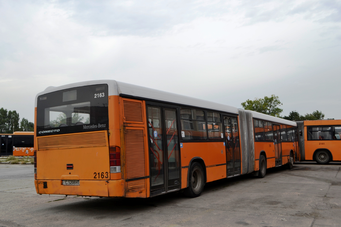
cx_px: 170
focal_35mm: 36
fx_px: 341
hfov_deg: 53.1
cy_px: 114
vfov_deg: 36.9
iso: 100
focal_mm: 24
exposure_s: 1/160
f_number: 6.3
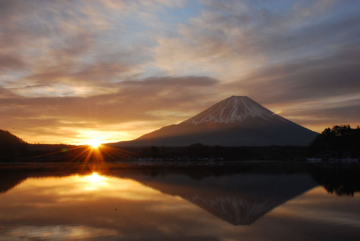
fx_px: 390
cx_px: 180
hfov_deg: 49.5
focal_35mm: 39
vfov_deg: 34.3
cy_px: 120
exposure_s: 1/20
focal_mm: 26
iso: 160
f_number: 25
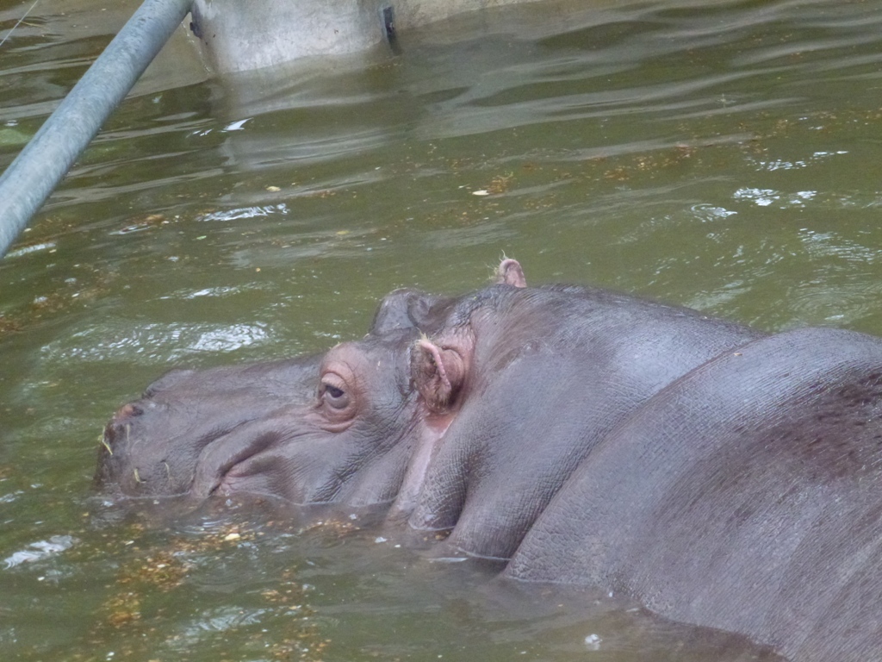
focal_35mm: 131
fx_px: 3338
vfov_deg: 11.3
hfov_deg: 15.1
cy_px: 331
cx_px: 441
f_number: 5.2
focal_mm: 23.4
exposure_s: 1/125
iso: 800
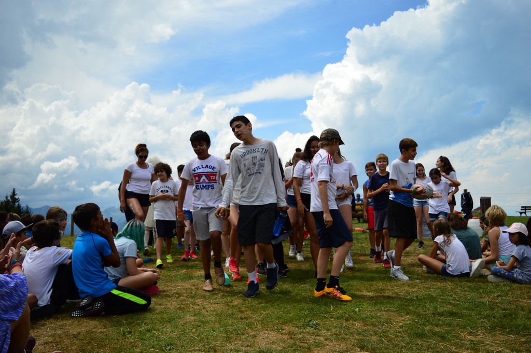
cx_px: 266
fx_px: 464
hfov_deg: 59.5
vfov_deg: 41.6
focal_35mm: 32
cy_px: 176
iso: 100
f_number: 4
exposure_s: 1/1250
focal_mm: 21
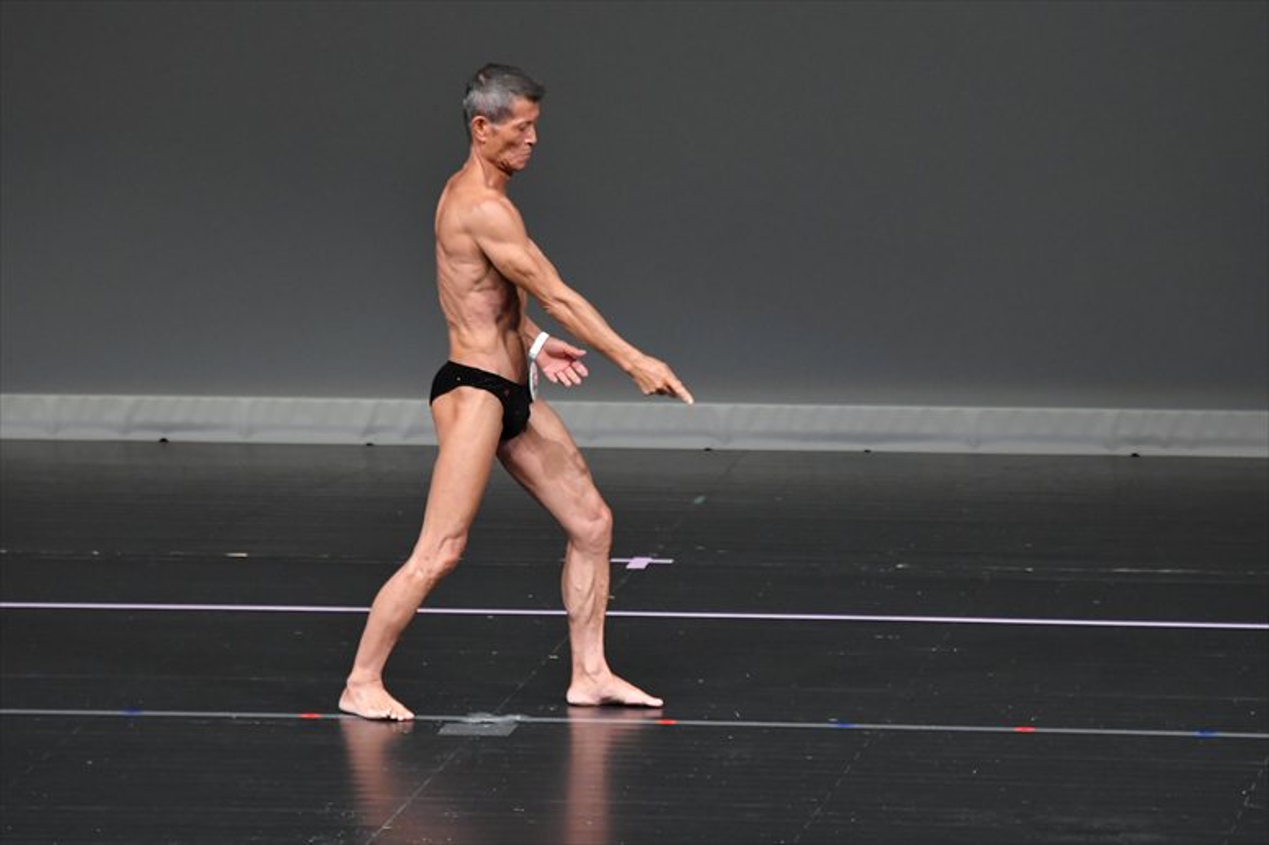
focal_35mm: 345
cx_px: 634
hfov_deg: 6.0
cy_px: 422
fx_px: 12155
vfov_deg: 4.0
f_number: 5.6
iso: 4000
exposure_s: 1/400
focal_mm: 230
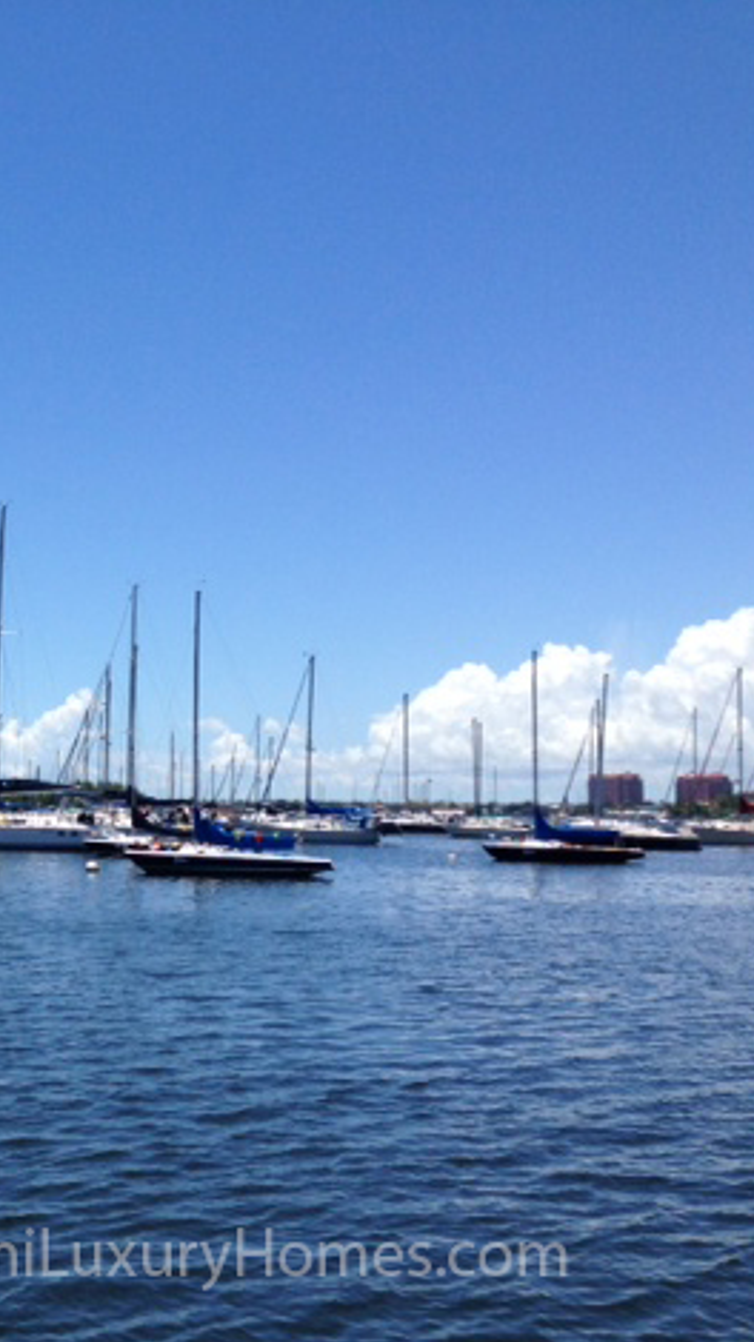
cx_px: -120
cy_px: 682
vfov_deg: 42.1
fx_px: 1743
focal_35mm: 49
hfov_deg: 22.7
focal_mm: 4.12
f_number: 2.4
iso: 50
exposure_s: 1/2262
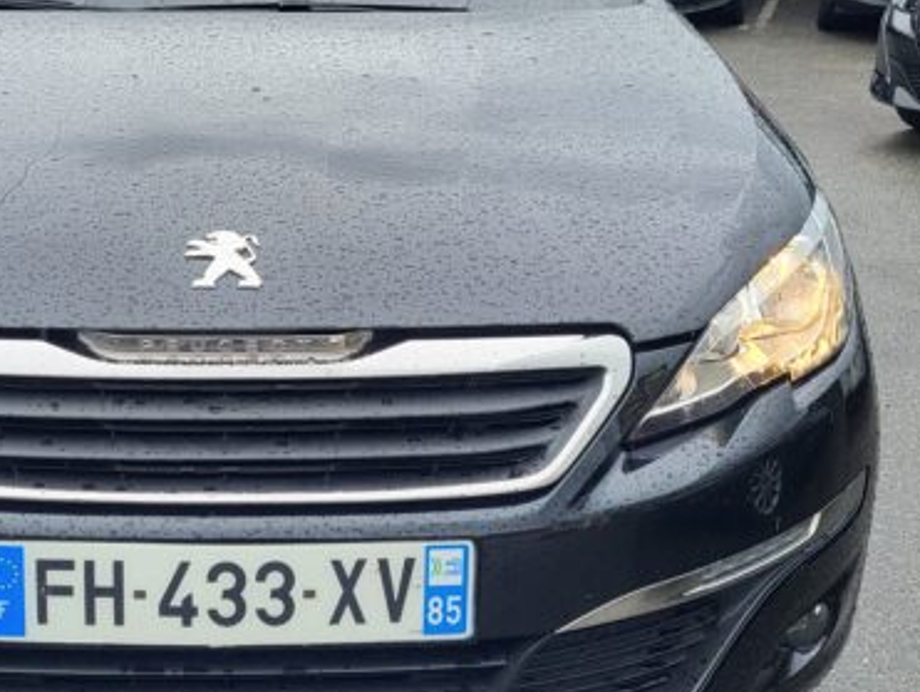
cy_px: 263
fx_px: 1490
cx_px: 263
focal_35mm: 56
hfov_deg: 33.8
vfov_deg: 26.1
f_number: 1.8
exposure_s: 1/382
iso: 40
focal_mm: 5.4
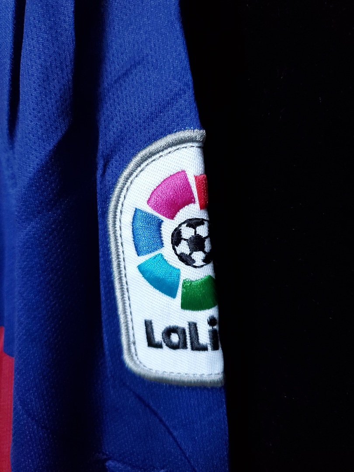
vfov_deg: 67.3
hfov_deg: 53.1
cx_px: 177
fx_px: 355
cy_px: 236
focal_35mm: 26
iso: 500
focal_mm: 4.3
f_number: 1.5
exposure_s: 1/60
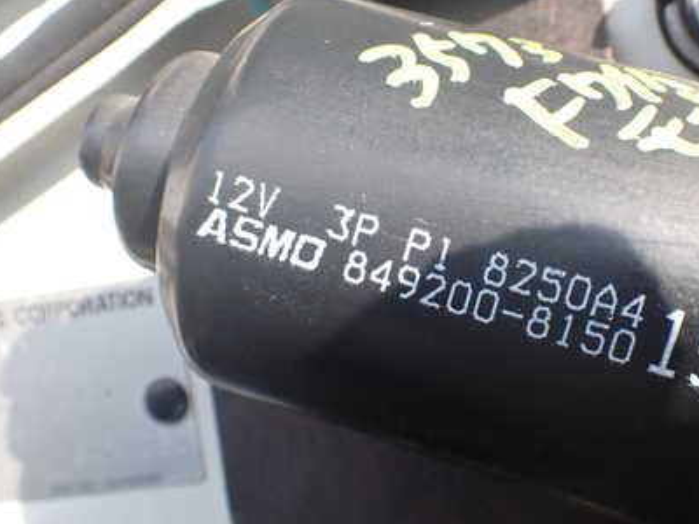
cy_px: 236
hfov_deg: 41.8
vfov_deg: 32.2
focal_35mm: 45
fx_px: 909
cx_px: 430
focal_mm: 5.4
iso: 100
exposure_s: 1/160
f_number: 3.2
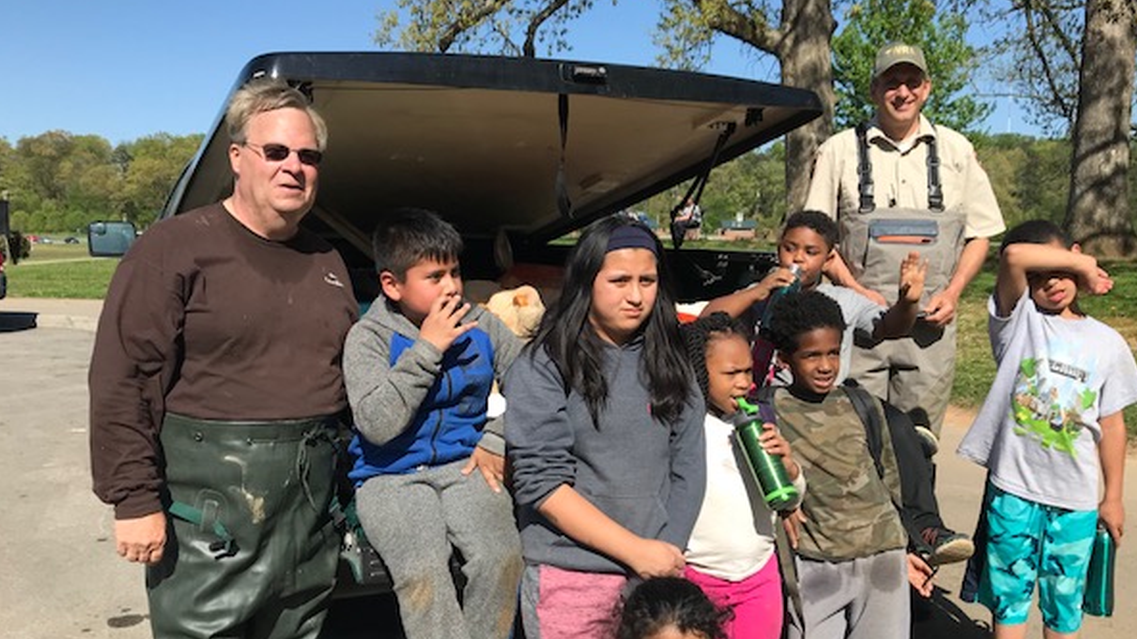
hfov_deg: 59.4
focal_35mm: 33
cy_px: 374
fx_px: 995
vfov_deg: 35.5
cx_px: 609
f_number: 1.8
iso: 20
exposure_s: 1/1996
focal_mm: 3.99
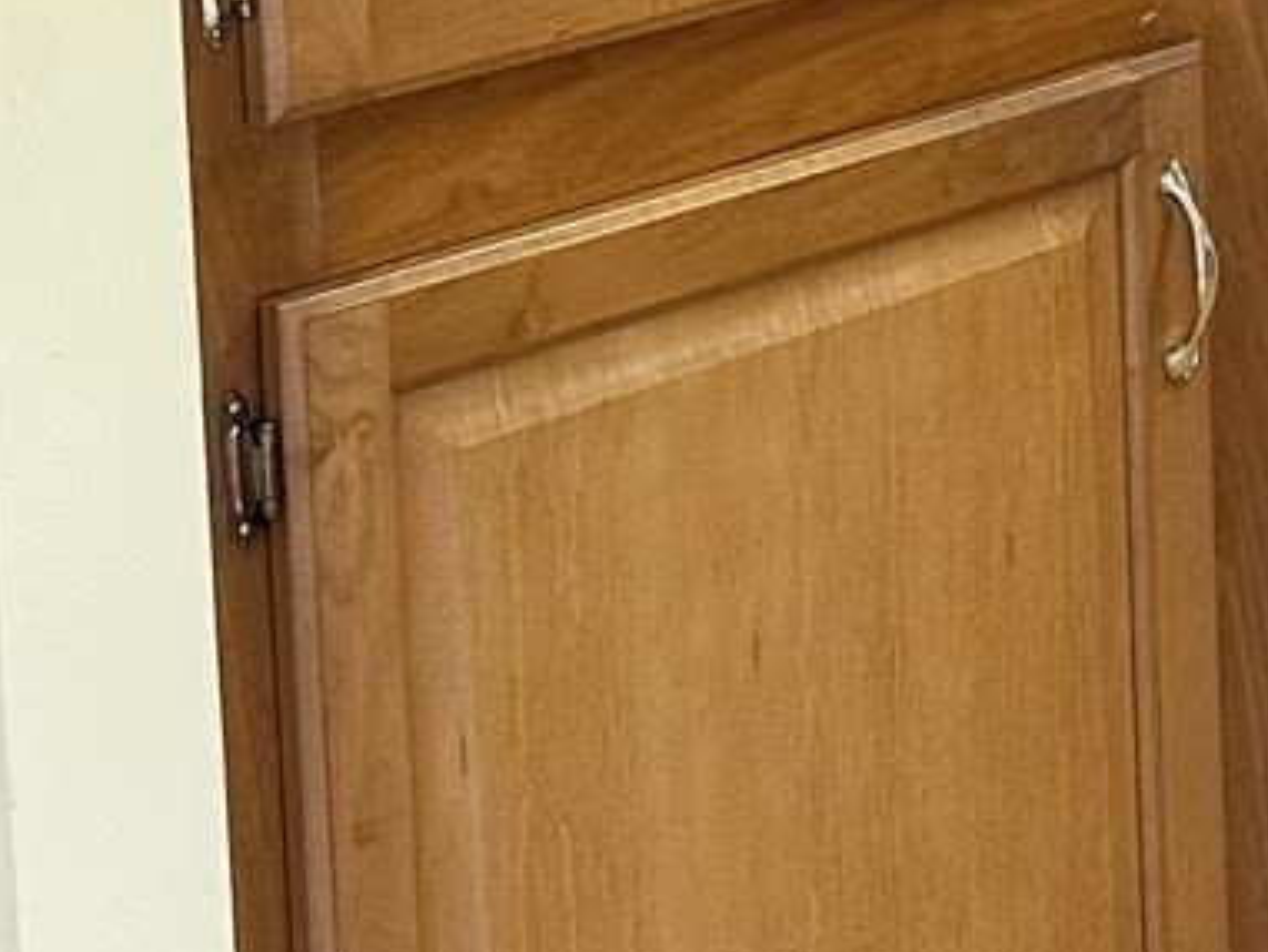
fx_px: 4727
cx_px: 2493
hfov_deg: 13.3
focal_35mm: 129
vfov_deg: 10.7
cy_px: -782
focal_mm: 6.86
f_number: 1.78
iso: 160
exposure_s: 1/120
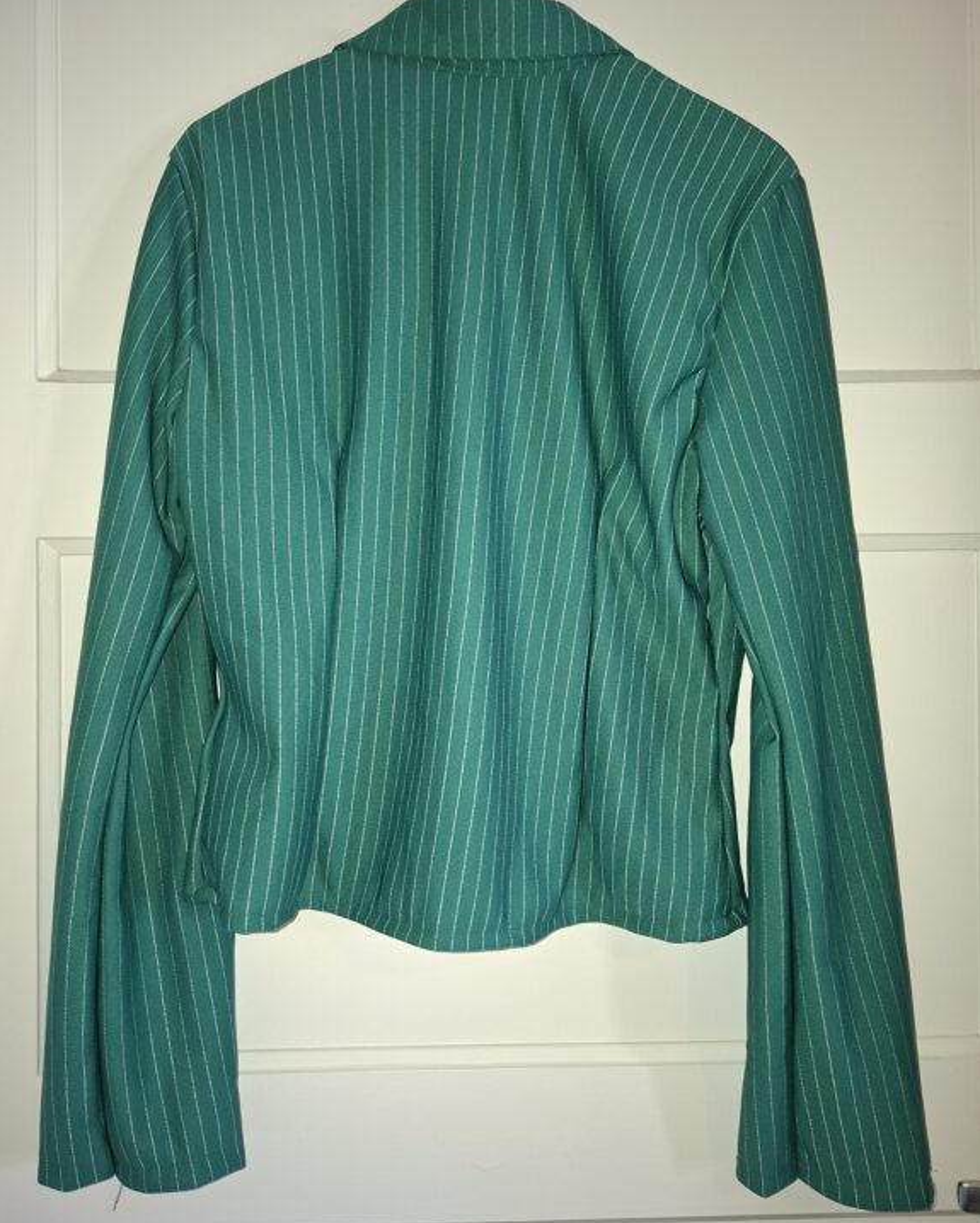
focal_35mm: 25
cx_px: 479
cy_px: 613
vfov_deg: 68.1
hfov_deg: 56.8
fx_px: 906
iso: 320
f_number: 1.8
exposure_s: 1/60
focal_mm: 5.54
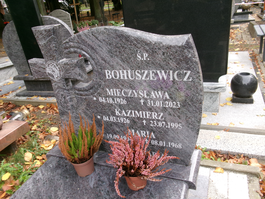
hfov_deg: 63.4
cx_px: 132
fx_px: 214
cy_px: 100
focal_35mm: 28
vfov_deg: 49.7
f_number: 3.9
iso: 100
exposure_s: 1/52
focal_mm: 5.1
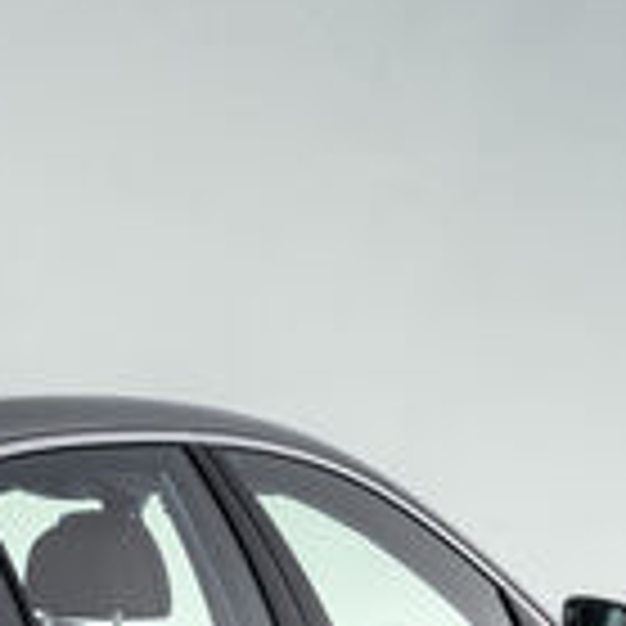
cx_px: -230
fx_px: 5381
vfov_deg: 6.6
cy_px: 608
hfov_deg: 6.6
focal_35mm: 263
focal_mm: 70
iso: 200
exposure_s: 1/1.43
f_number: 16
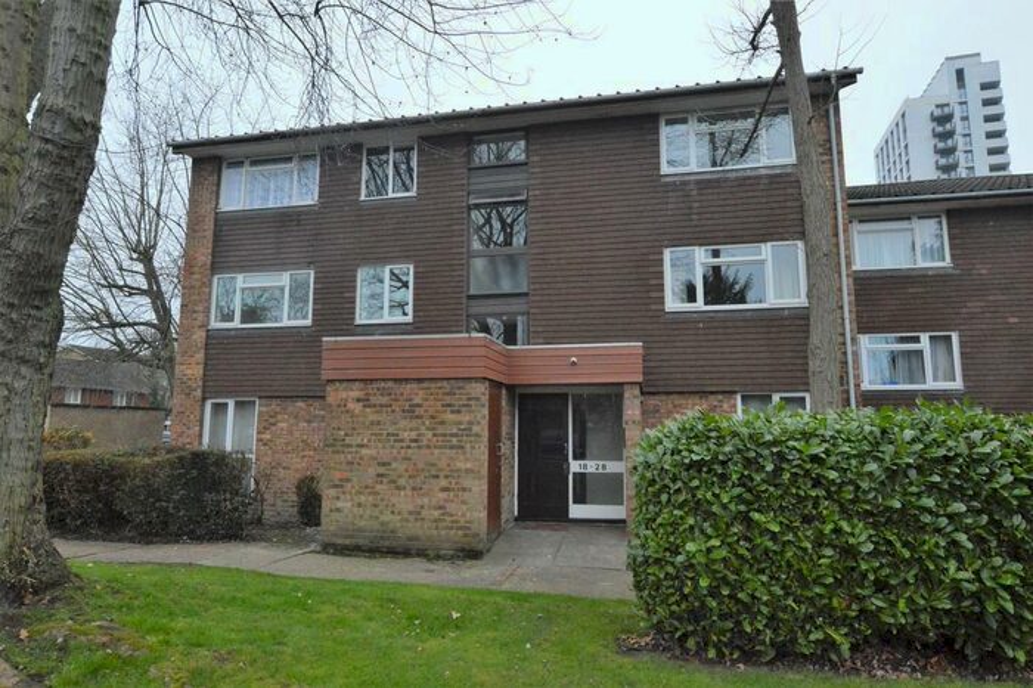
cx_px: 516
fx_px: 602
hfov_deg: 81.2
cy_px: 344
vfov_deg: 59.4
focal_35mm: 21
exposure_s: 1/250
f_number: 10
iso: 3200
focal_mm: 14
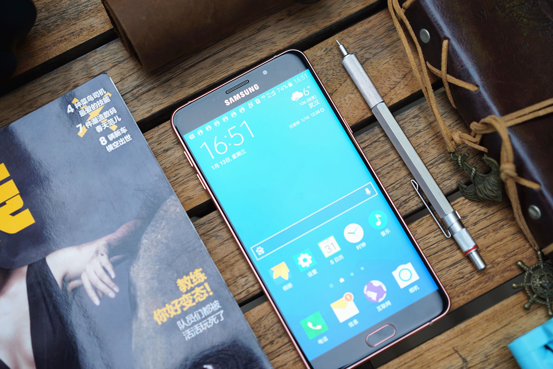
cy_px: 203
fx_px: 968
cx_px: 257
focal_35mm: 63
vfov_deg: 21.6
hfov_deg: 31.9
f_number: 3.2
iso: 100
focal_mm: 55
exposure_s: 1/60
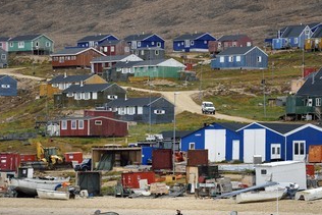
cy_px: 124
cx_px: 152
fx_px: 2380
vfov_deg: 5.2
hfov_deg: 7.7
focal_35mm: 266
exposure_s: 1/400
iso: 400
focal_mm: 200
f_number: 6.3
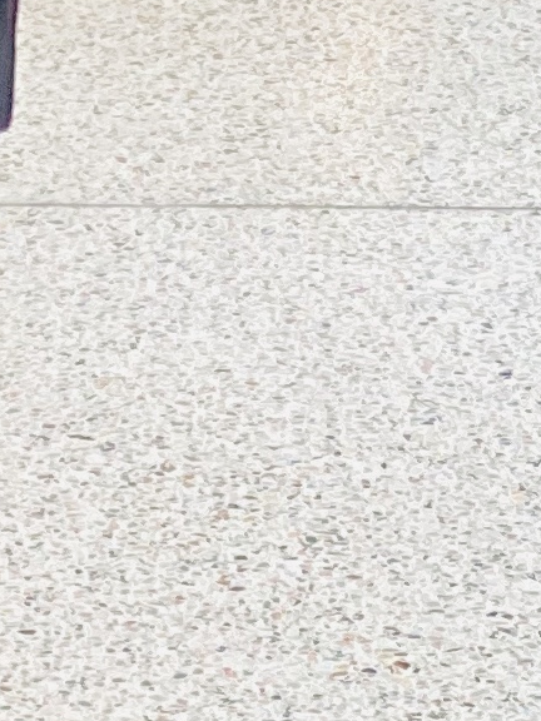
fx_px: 7585
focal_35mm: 364
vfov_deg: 5.3
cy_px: -933
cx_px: -354
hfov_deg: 4.1
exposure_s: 1/120
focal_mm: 6
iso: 125
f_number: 2
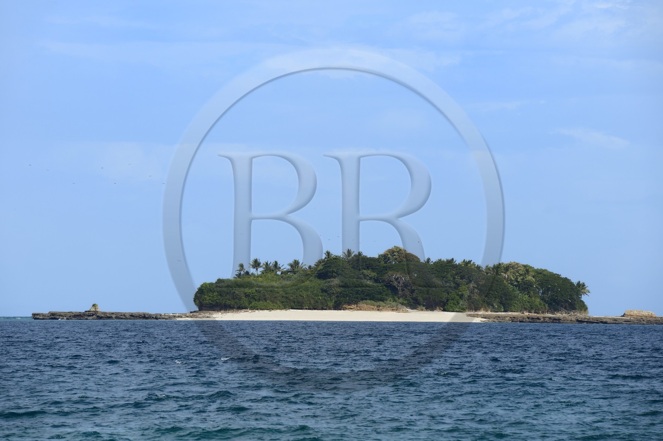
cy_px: 220
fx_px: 3682
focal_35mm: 200
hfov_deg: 10.3
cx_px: 332
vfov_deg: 6.9
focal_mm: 200
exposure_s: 1/400
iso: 100
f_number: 9
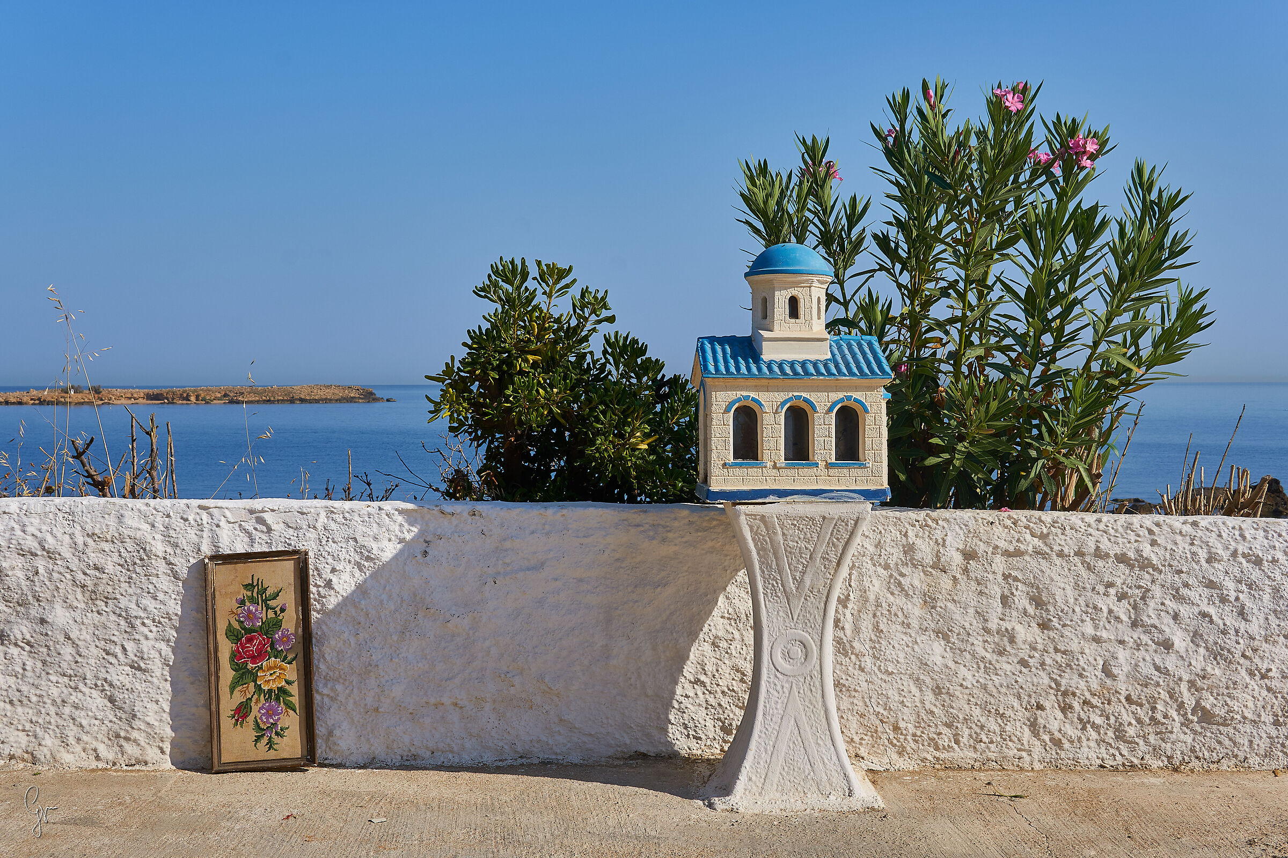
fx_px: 1610
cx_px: 644
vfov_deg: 29.9
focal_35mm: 45
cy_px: 429
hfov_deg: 43.6
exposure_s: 1/250
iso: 100
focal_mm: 30
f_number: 11
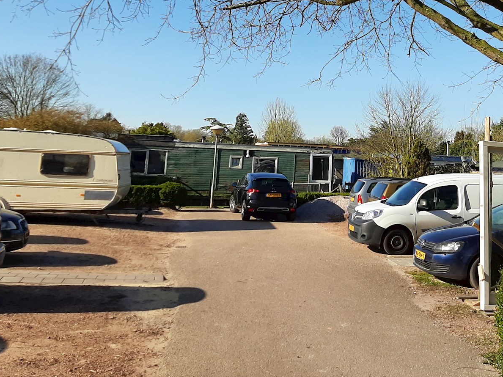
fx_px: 610
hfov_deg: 44.5
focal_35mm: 42
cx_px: 308
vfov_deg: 33.3
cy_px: 74
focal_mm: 3.93
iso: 40
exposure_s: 1/2358
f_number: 1.7
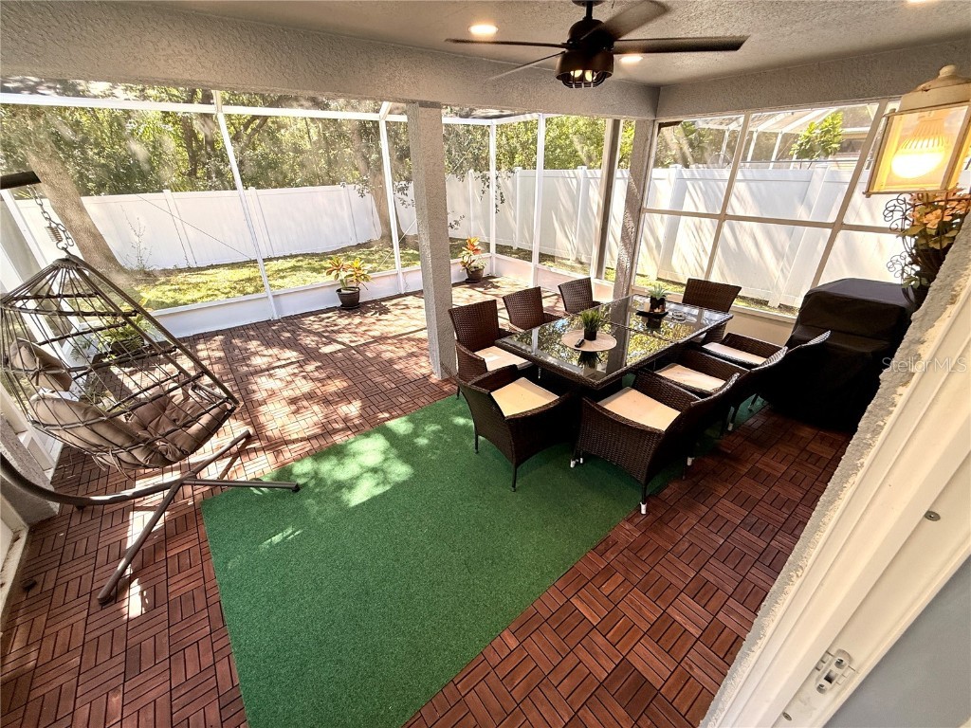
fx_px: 393
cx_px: 486
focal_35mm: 14
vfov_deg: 85.7
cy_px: 364
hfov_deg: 102.1
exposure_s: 1/120
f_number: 2.2
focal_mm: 2.22
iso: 100
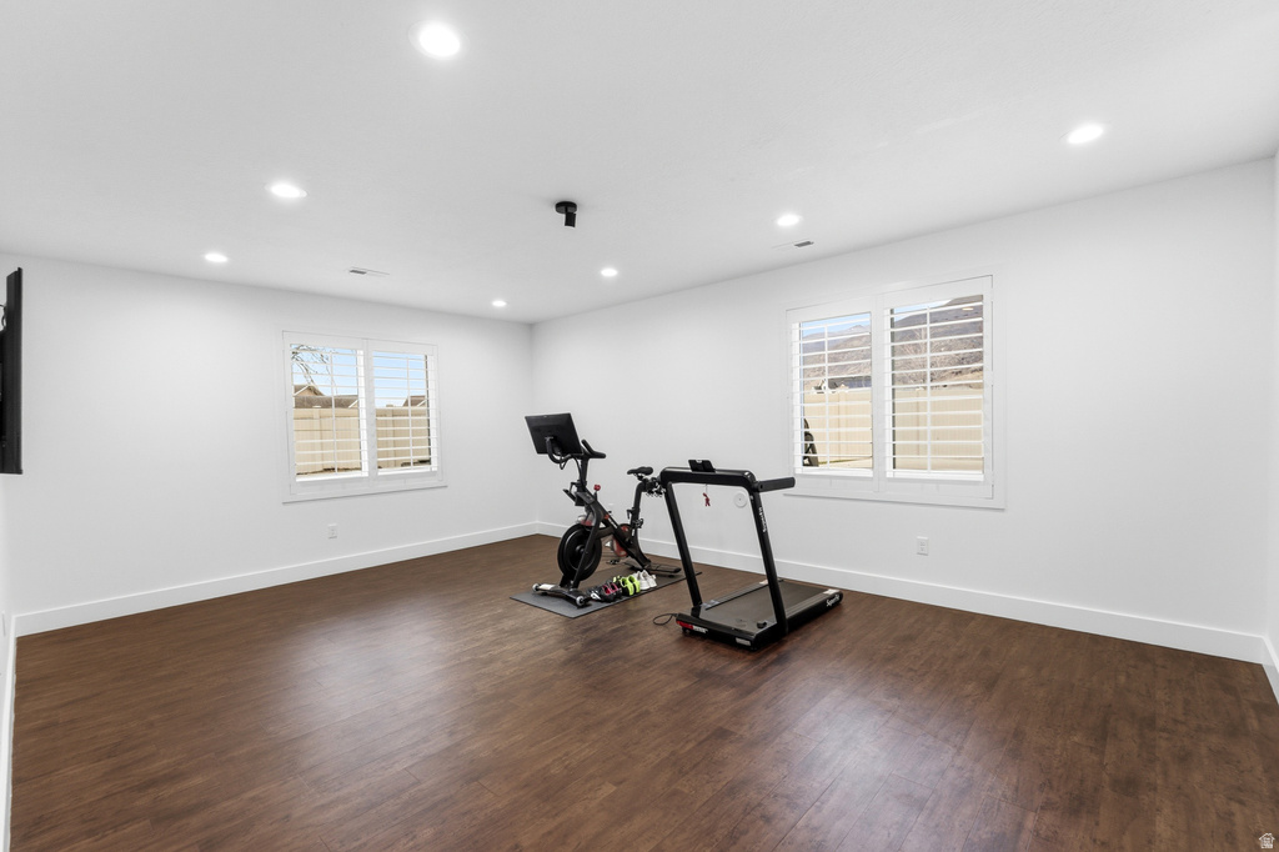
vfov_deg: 76.9
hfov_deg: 100.0
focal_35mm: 15
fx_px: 536
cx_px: 640
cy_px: 426
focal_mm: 15.1
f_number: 8
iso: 640
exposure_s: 1/320
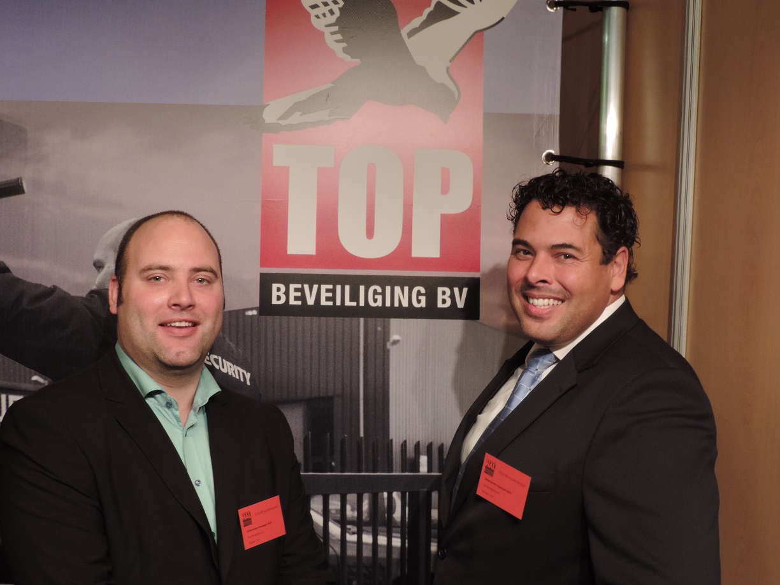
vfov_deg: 26.6
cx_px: 390
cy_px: 292
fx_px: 1239
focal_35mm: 55
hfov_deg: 34.9
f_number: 3.7
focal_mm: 9.8
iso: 400
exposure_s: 1/15
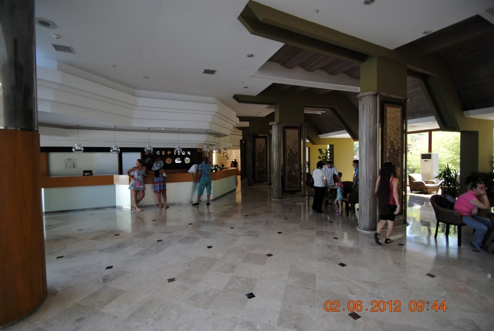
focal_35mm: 15
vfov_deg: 77.5
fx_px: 206
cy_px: 166
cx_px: 247
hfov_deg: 100.3
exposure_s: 1/50
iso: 200
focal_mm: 10
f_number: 3.5
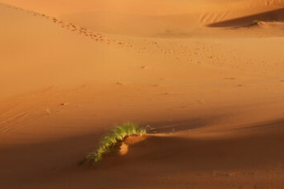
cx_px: 309
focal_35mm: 167
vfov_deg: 8.2
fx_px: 1317
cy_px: 23
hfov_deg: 12.1
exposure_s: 1/100
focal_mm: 38
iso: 160
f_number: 14
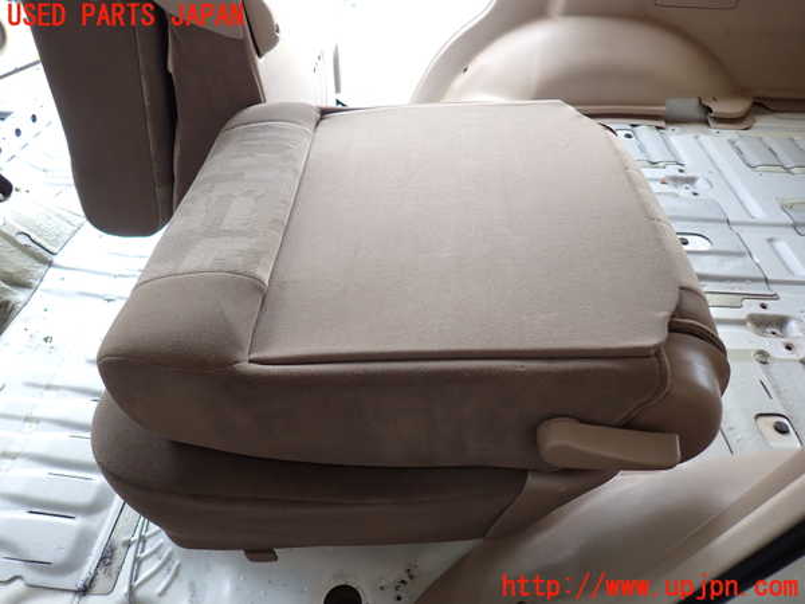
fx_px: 581
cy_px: 302
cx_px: 402
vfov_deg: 54.9
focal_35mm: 25
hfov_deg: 69.4
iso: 160
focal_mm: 4.5
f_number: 2
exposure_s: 1/60
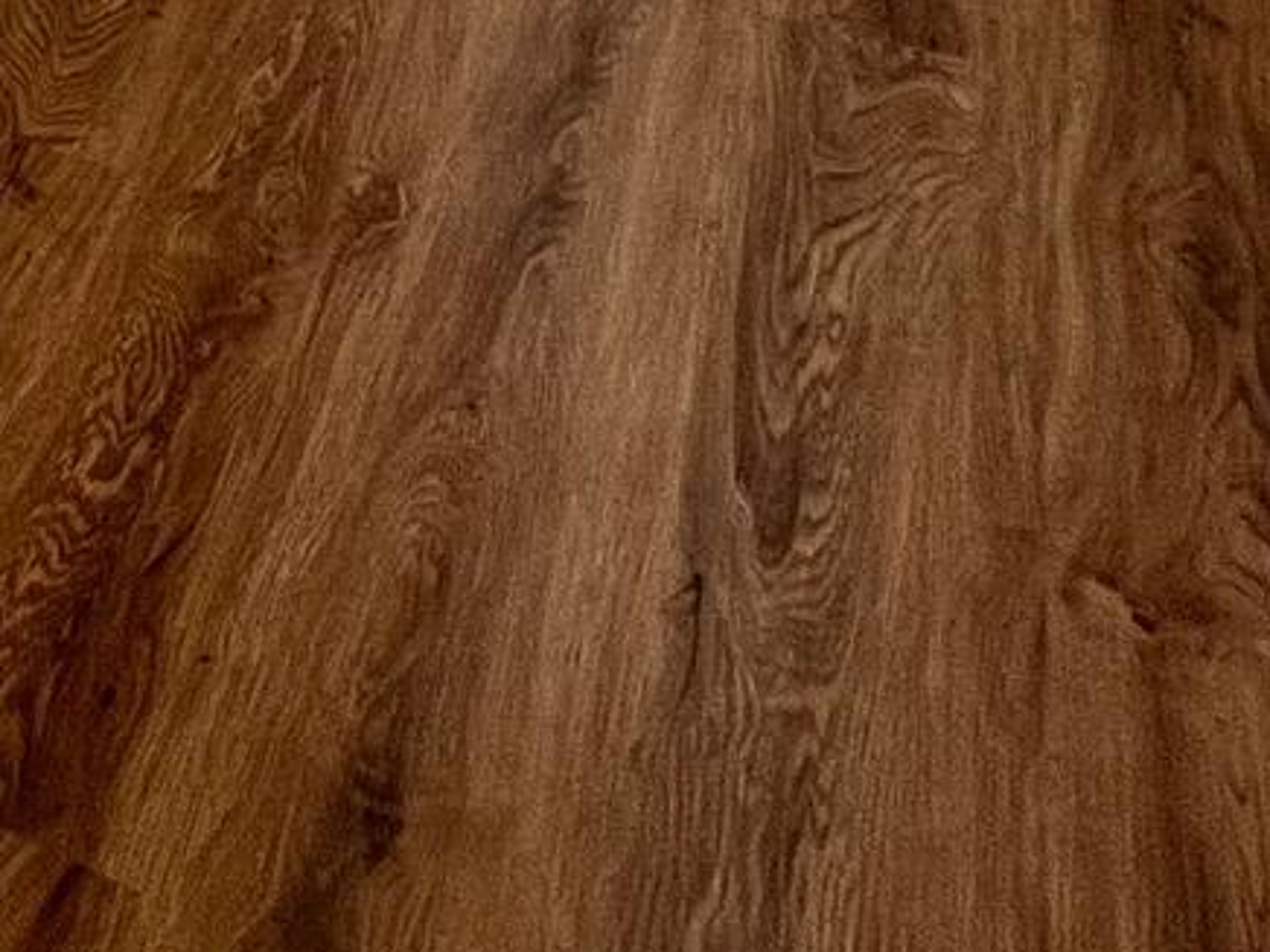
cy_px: -1243
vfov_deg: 15.4
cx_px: -536
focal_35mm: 61
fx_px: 2238
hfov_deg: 25.4
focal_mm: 1.57
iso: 200
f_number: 1.8
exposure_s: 1/120
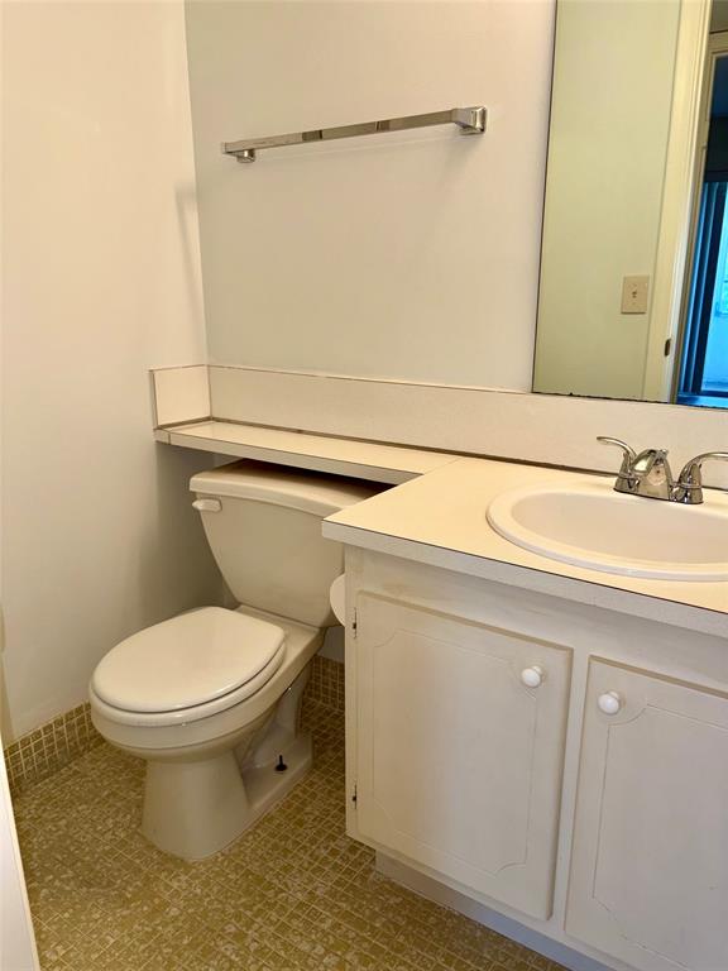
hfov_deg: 53.1
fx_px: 729
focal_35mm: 26
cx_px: 364
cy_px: 486
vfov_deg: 67.3
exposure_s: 1/120
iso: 50
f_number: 1.6
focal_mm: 5.96
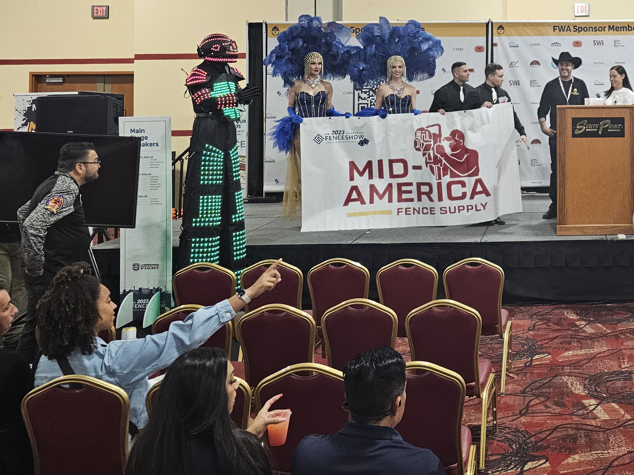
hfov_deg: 38.4
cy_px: 68
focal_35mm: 45
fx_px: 824
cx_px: 599
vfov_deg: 31.0
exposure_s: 1/120
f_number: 1.7
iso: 400
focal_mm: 6.3
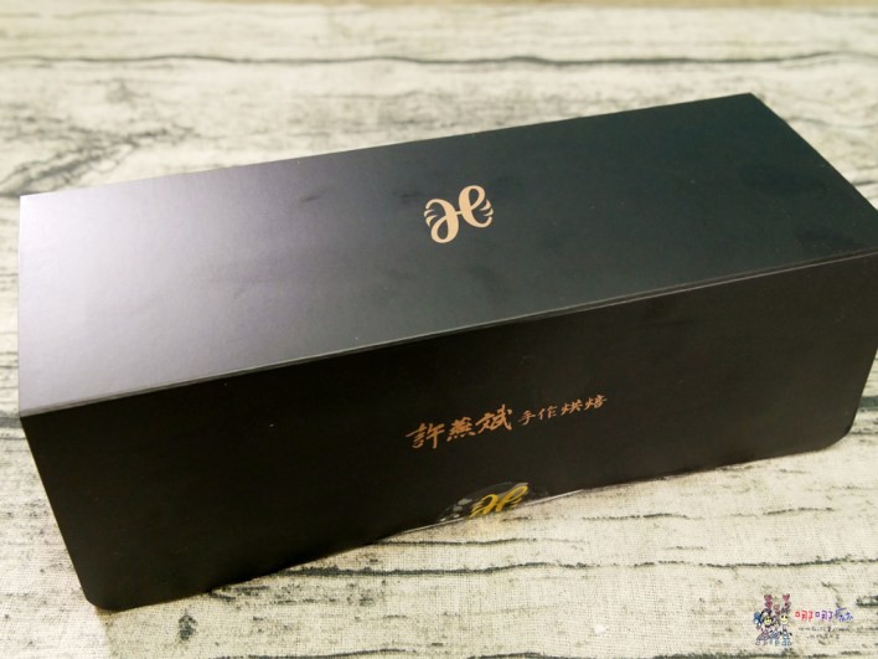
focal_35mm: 38
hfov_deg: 49.0
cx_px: 439
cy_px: 330
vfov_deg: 37.7
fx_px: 964
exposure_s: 1/60
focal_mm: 19
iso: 3200
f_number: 5.6
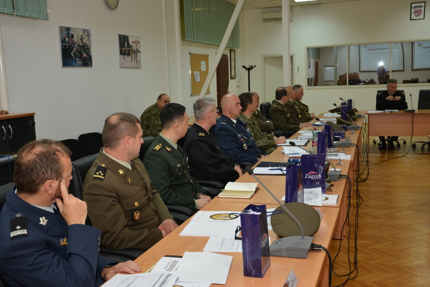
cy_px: 144
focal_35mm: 42
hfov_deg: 46.4
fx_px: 502
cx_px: 215
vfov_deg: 31.9
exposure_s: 1/60
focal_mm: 28
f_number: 4
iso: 560
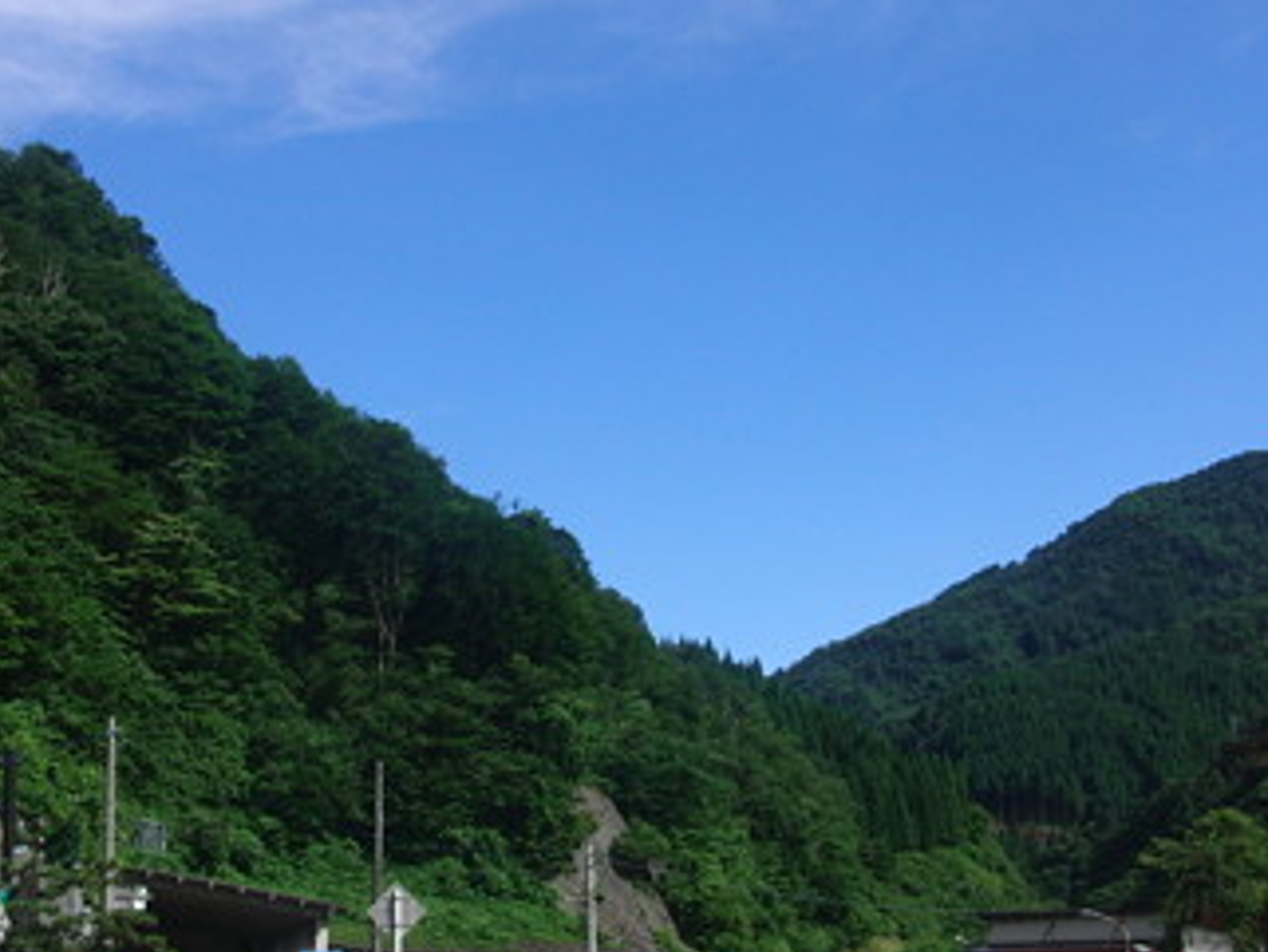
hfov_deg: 36.8
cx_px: 630
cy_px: 478
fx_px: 1905
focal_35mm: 52
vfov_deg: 28.1
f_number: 8.5
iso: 100
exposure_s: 1/200
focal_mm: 6.42
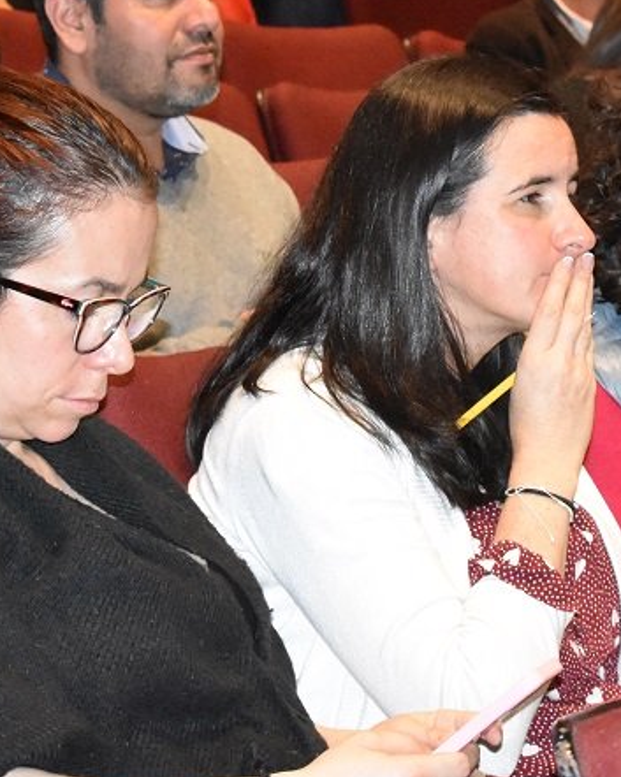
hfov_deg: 7.3
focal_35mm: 210
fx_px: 4836
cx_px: 283
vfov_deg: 9.2
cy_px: 116
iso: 6400
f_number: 5.6
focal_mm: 55
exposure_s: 1/60
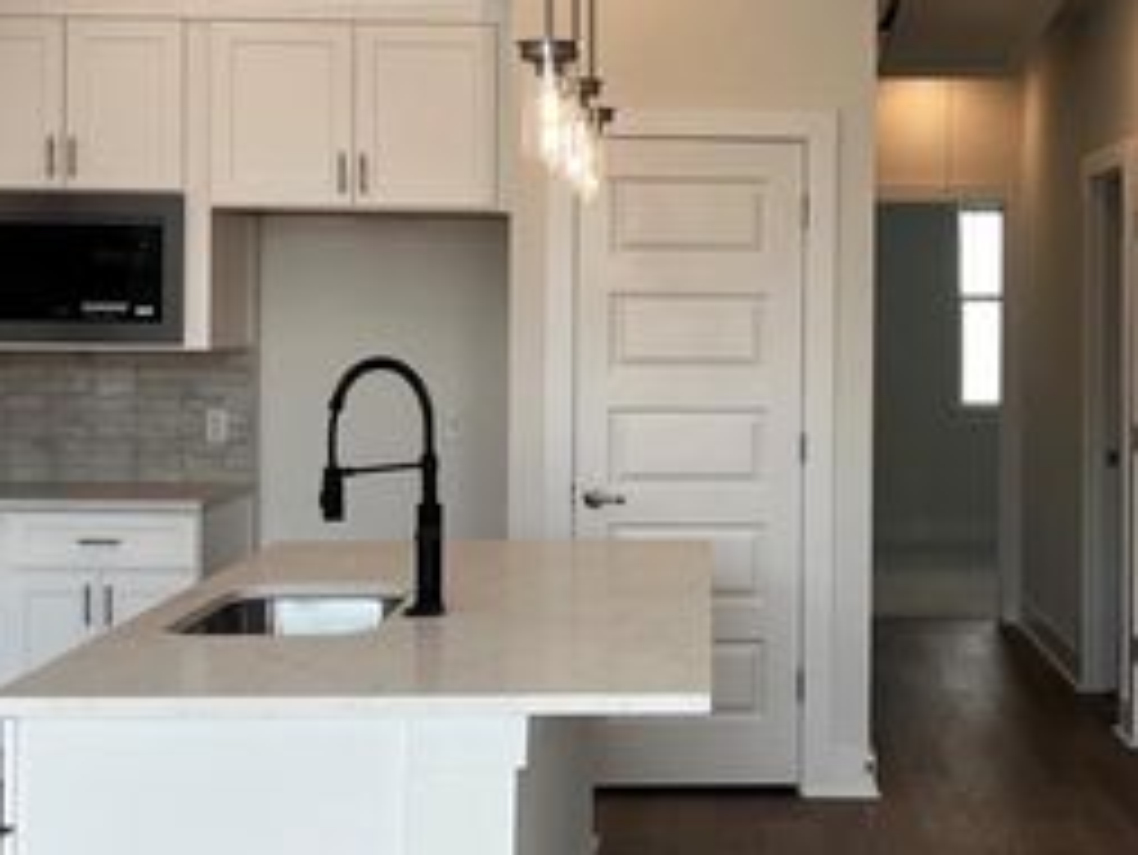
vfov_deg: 24.0
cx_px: 756
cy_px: 317
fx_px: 2006
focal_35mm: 61
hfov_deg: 31.4
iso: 50
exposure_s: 1/533
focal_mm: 5.7
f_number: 1.5
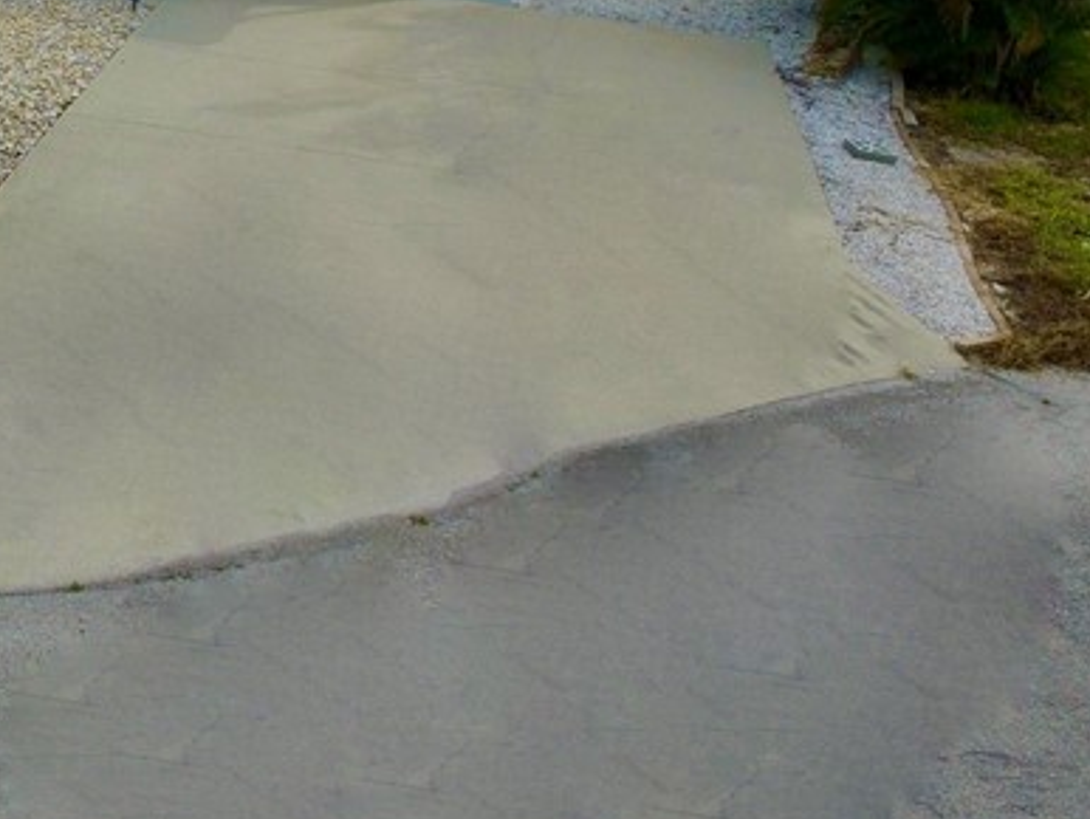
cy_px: 88
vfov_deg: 26.7
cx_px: -215
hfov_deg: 30.7
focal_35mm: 53
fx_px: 1670
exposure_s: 1/777
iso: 100
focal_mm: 3.61
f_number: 2.8
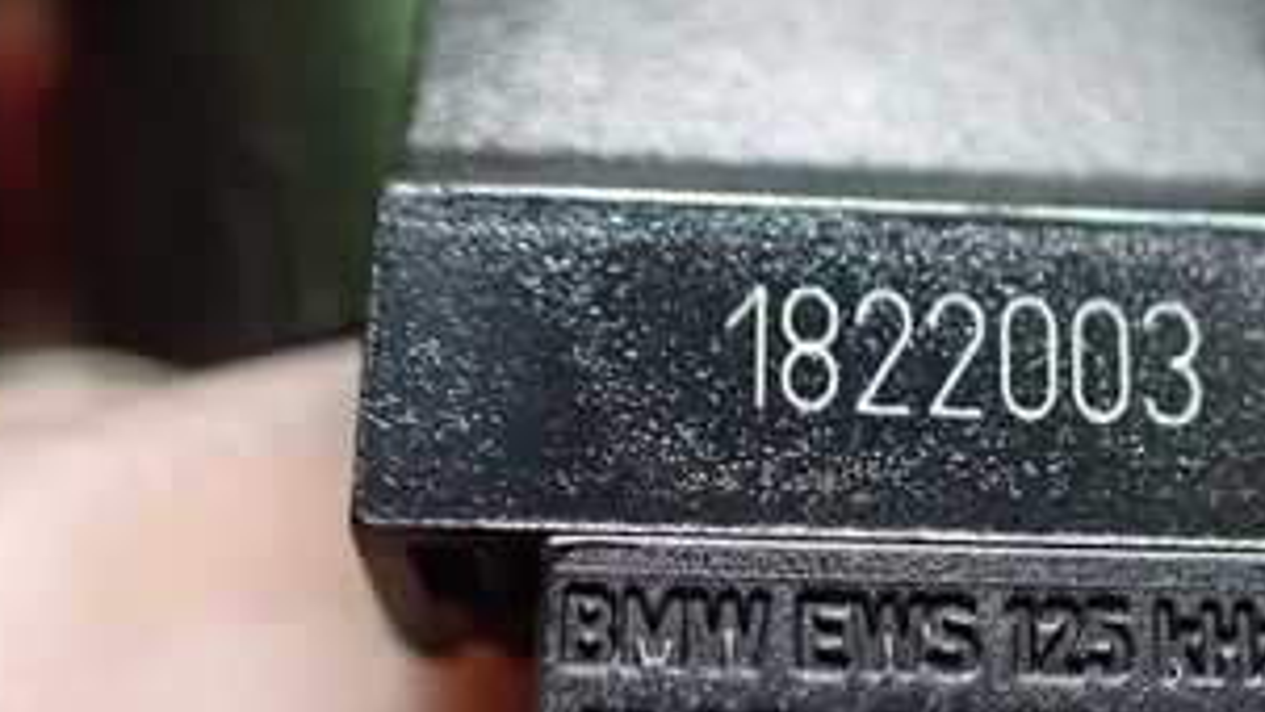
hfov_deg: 31.8
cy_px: 729
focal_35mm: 65
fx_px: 2181
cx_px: 926
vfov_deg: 18.0
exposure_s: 1/60
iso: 800
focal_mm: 5.4
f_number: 2.3
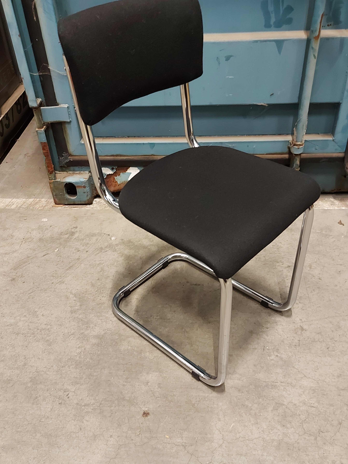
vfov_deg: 58.3
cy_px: 243
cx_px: 173
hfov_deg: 45.4
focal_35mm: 31
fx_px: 416
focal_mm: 5.23
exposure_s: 1/33
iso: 250
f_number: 1.8
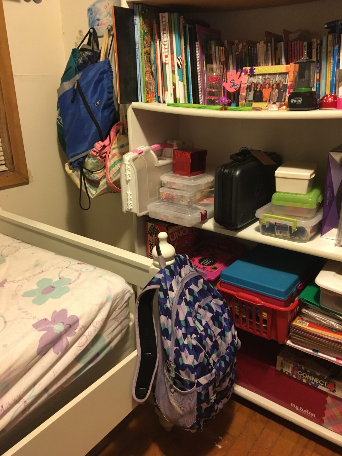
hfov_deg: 48.2
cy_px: 228
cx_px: 171
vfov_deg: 61.7
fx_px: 382
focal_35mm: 29
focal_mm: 4.15
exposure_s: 1/15
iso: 200
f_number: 2.2
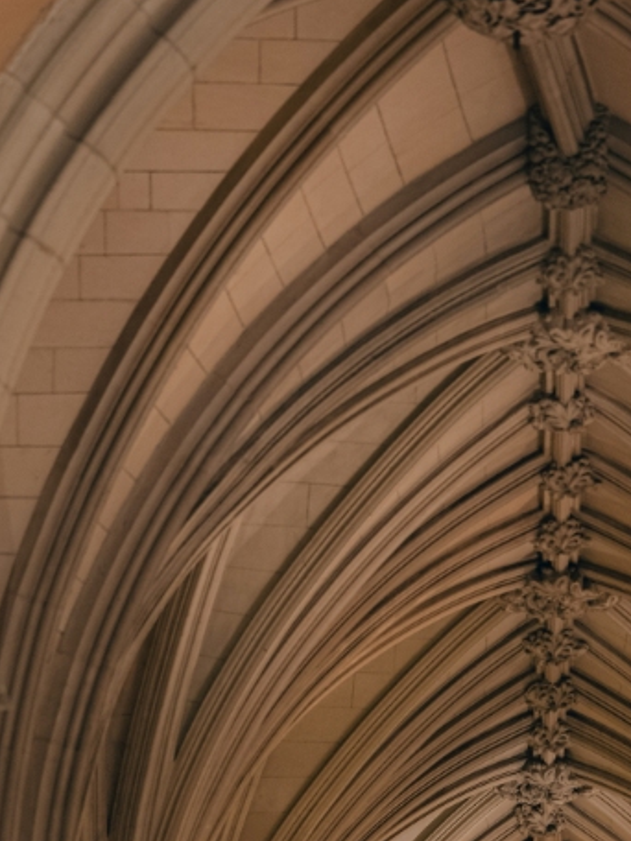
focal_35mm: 286
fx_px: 6951
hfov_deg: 5.2
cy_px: 1013
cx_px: 577
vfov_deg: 6.9
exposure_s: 1/25
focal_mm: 110
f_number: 2
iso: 800
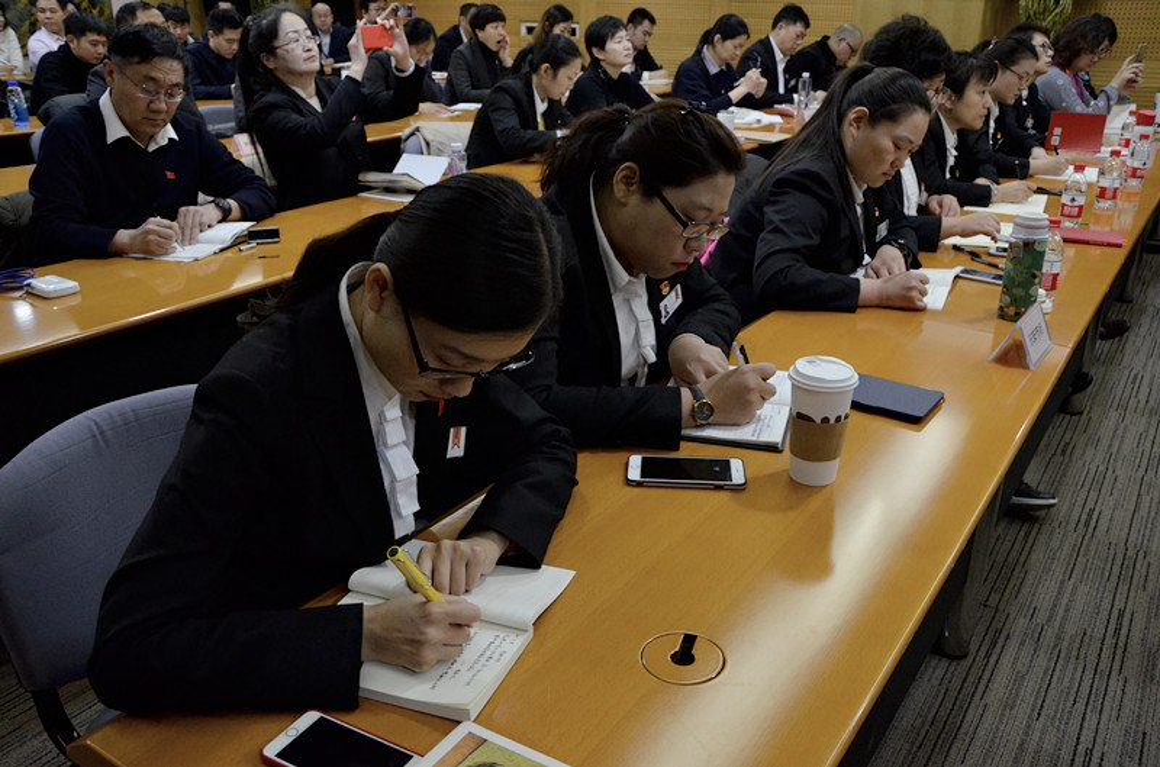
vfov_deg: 41.5
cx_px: 580
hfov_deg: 59.6
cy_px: 384
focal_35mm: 32
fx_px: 1012
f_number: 5.6
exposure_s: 1/125
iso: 1000
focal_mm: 21
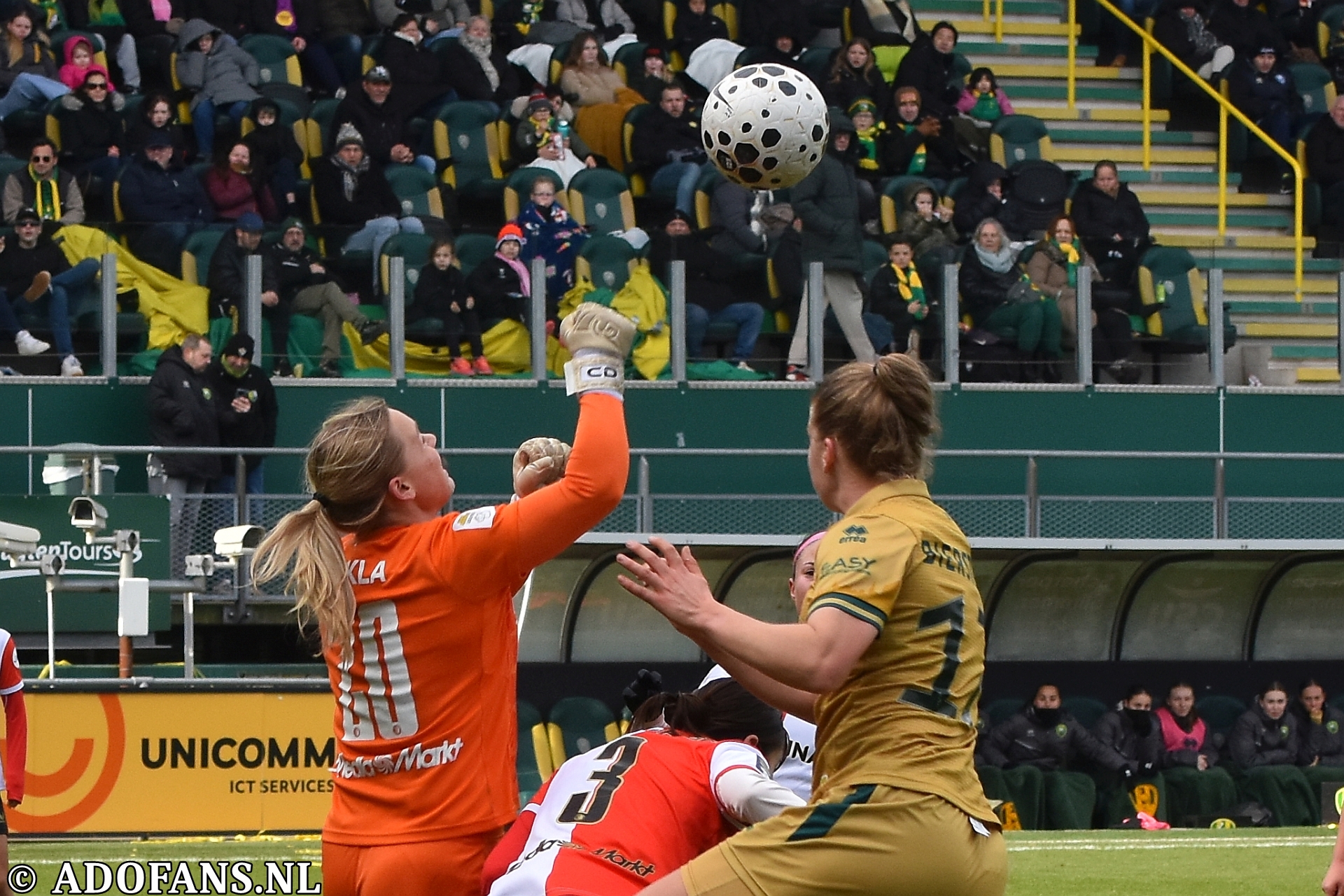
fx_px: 3920
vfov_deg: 13.0
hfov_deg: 19.5
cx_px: 672
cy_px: 448
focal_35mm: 105
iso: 450
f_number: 5
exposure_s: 1/1000
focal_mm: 70
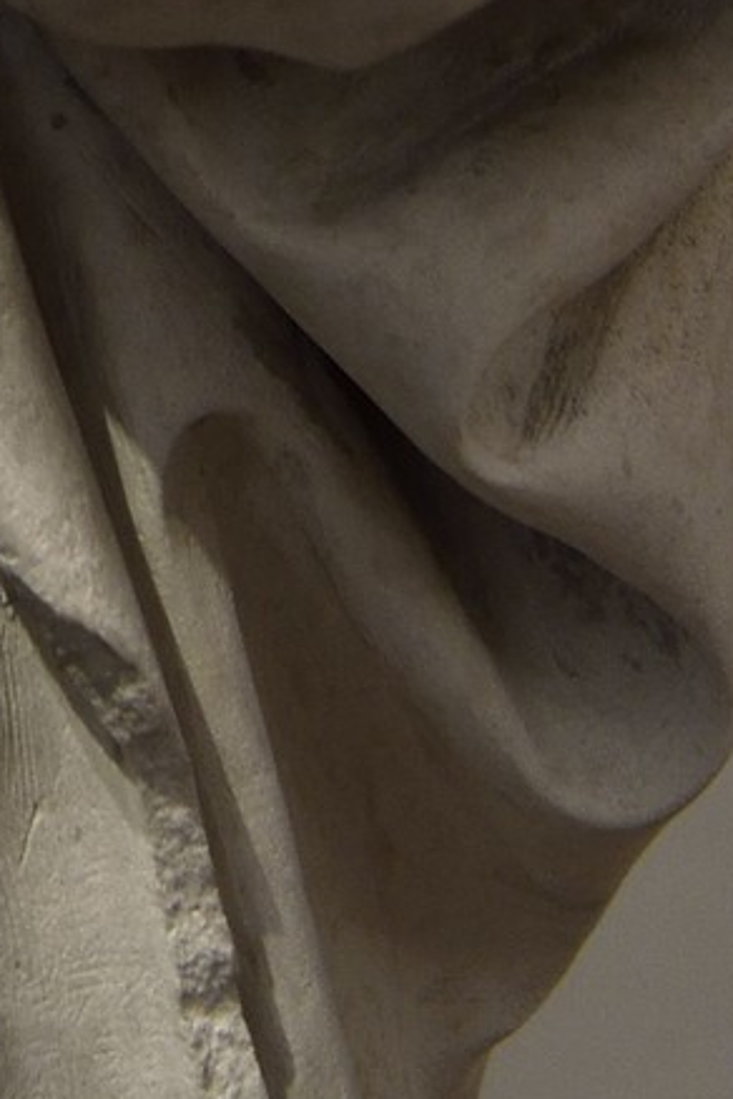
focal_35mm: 252
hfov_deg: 5.3
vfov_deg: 7.6
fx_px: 7696
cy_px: -1581
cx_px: -841
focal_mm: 46
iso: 800
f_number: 8
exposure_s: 1/40
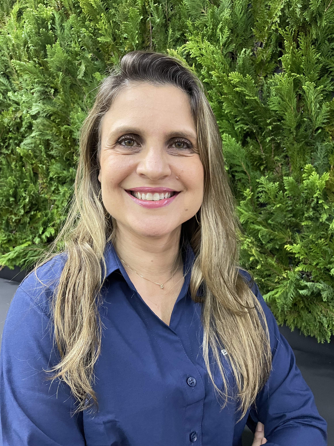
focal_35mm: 26
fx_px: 334
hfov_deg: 53.1
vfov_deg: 67.3
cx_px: 167
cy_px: 223
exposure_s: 1/60
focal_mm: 4.2
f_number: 1.6
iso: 320
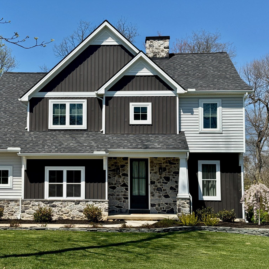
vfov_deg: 30.0
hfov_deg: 29.9
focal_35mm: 57
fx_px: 501
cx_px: 92
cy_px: 135
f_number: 1.78
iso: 64
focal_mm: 6.76
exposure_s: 1/5376
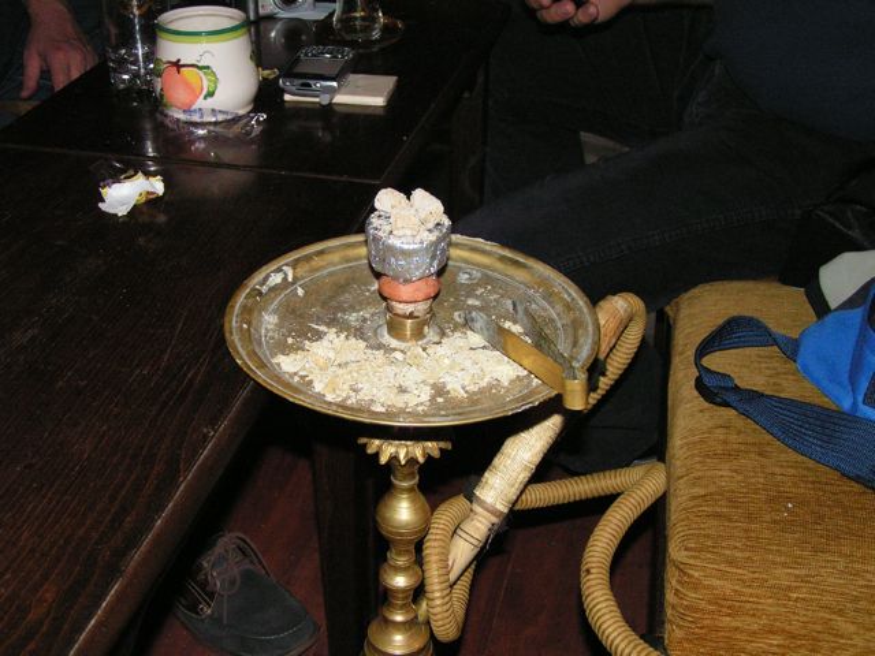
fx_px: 1239
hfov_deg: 38.9
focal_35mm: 49
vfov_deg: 29.7
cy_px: 328
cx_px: 438
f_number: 3.2
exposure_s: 1/60
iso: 200
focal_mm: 8.2
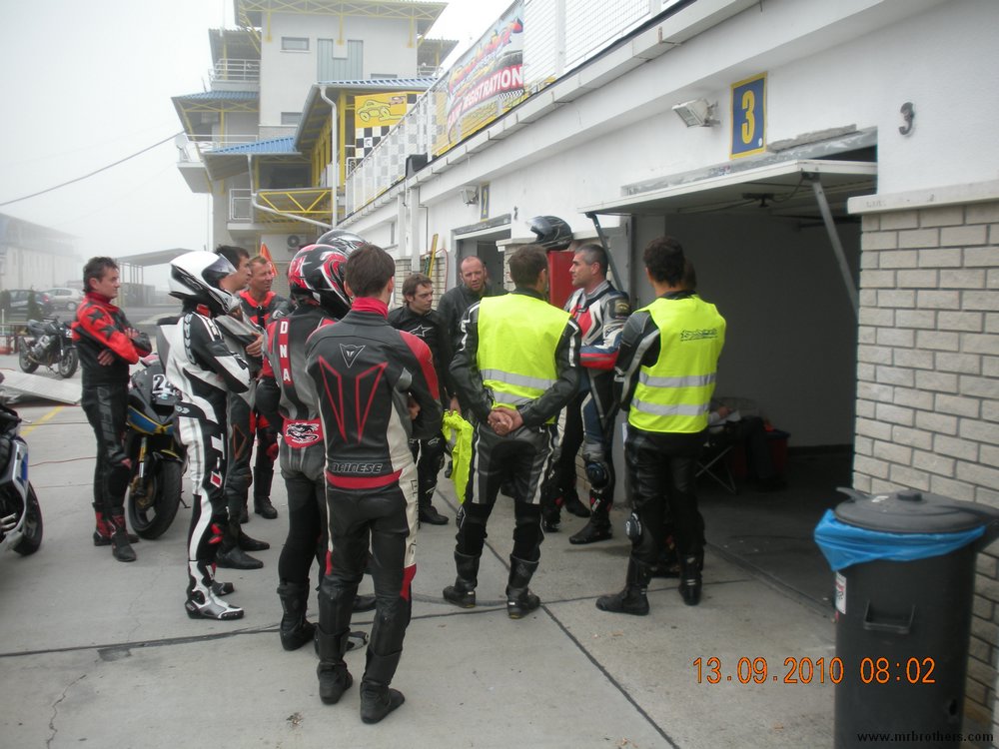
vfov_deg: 40.7
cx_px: 500
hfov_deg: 52.6
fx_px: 1010
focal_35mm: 35
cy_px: 374
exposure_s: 1/159
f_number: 3.5
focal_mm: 6.3
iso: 64
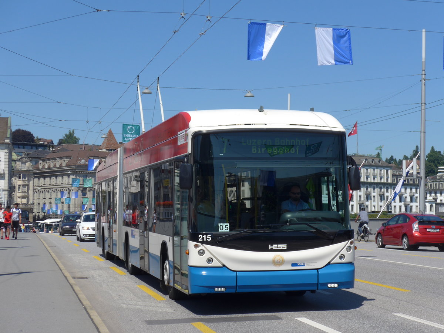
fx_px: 949
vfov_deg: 19.9
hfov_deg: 26.3
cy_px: 166
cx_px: 222
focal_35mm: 74
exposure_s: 1/1000
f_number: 4.2
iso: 80
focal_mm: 15
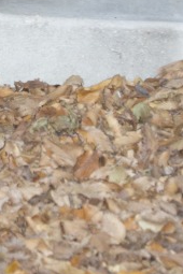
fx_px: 3896
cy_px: -143
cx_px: -172
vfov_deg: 4.0
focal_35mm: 511
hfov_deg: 2.7
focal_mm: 85
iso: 1000
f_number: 4.5
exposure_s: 1/60
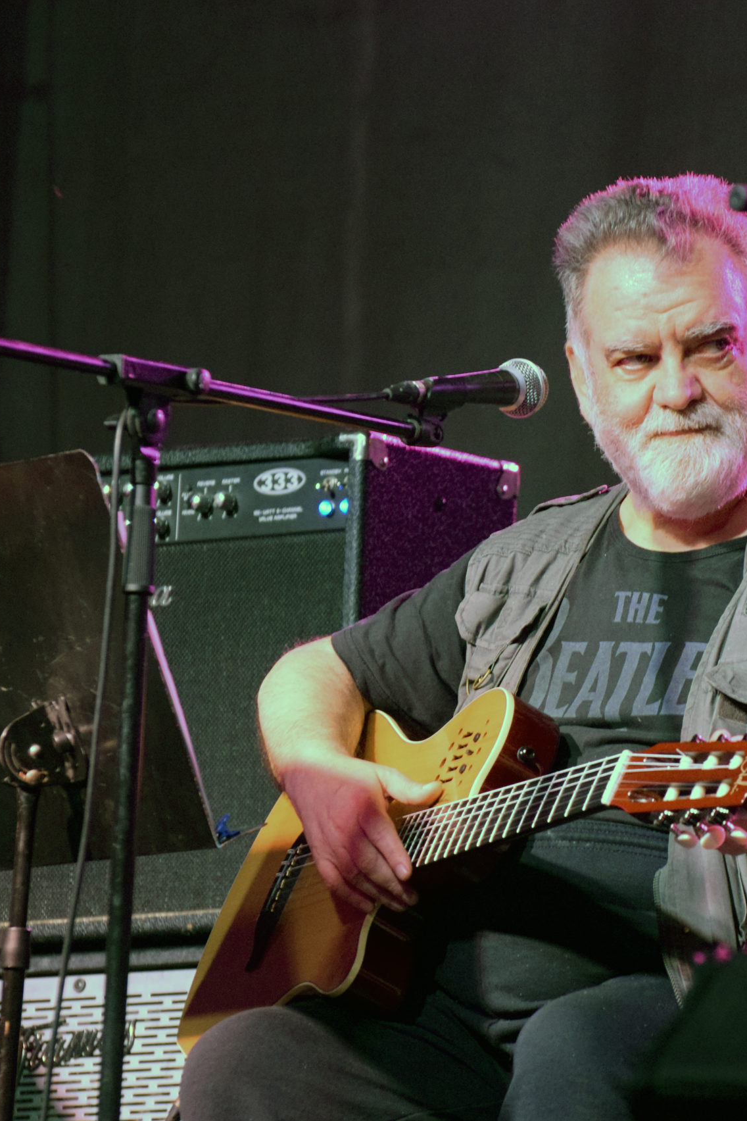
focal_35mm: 327
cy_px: 561
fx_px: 10169
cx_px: 612
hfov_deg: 4.2
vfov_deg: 6.3
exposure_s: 1/60
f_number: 4.8
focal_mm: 145
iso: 3200
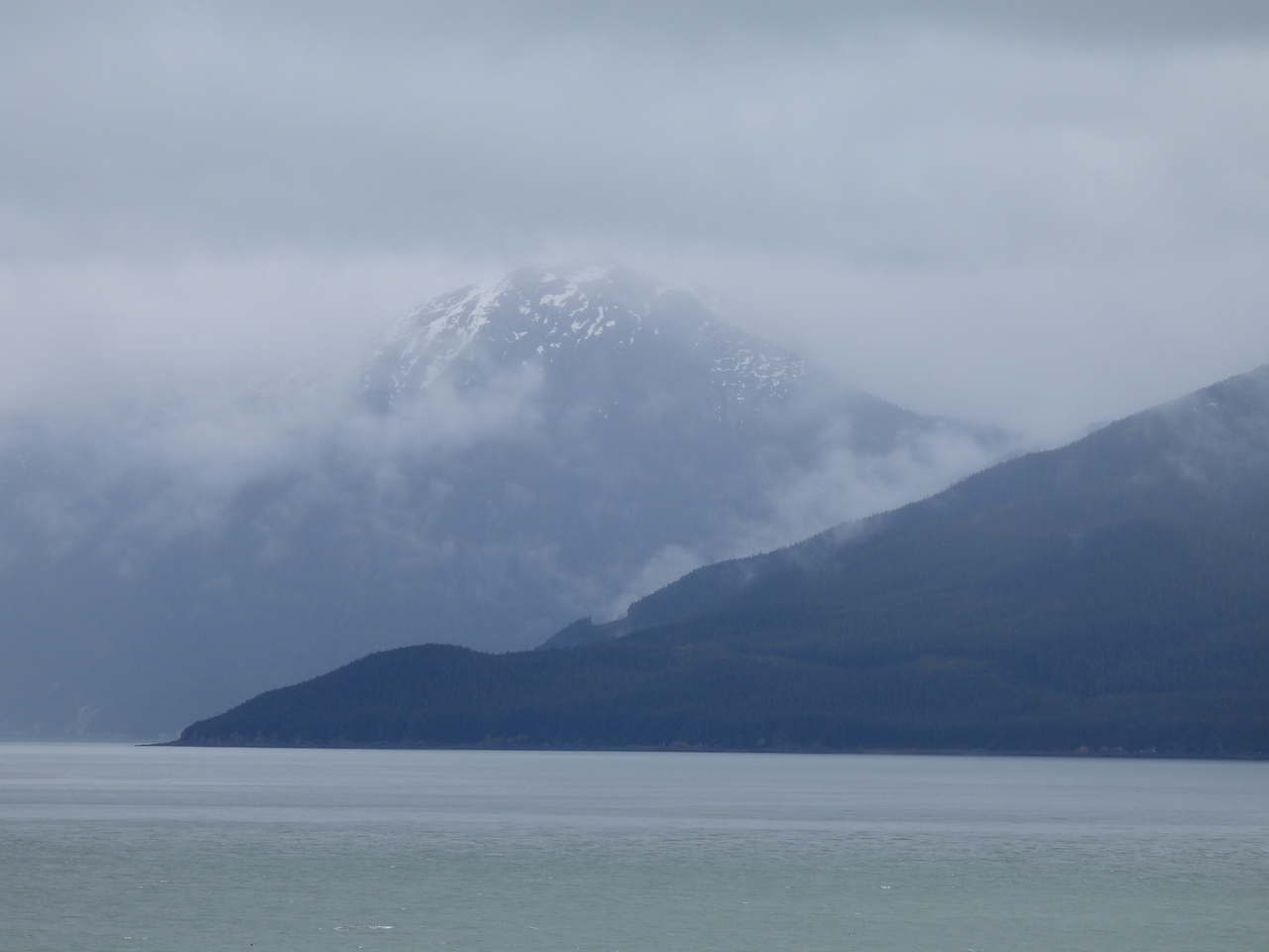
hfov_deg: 13.2
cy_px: 476
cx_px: 634
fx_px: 5499
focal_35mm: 150
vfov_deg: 9.9
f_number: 4.5
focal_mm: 26.8
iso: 100
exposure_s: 1/1000
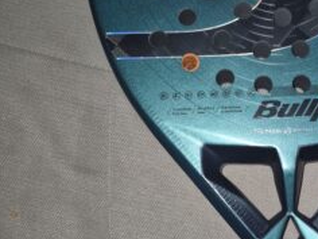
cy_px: 142
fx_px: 358
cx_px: 257
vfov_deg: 36.7
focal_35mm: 39
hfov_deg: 45.3
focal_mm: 5.4
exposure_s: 1/50
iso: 50
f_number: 1.8
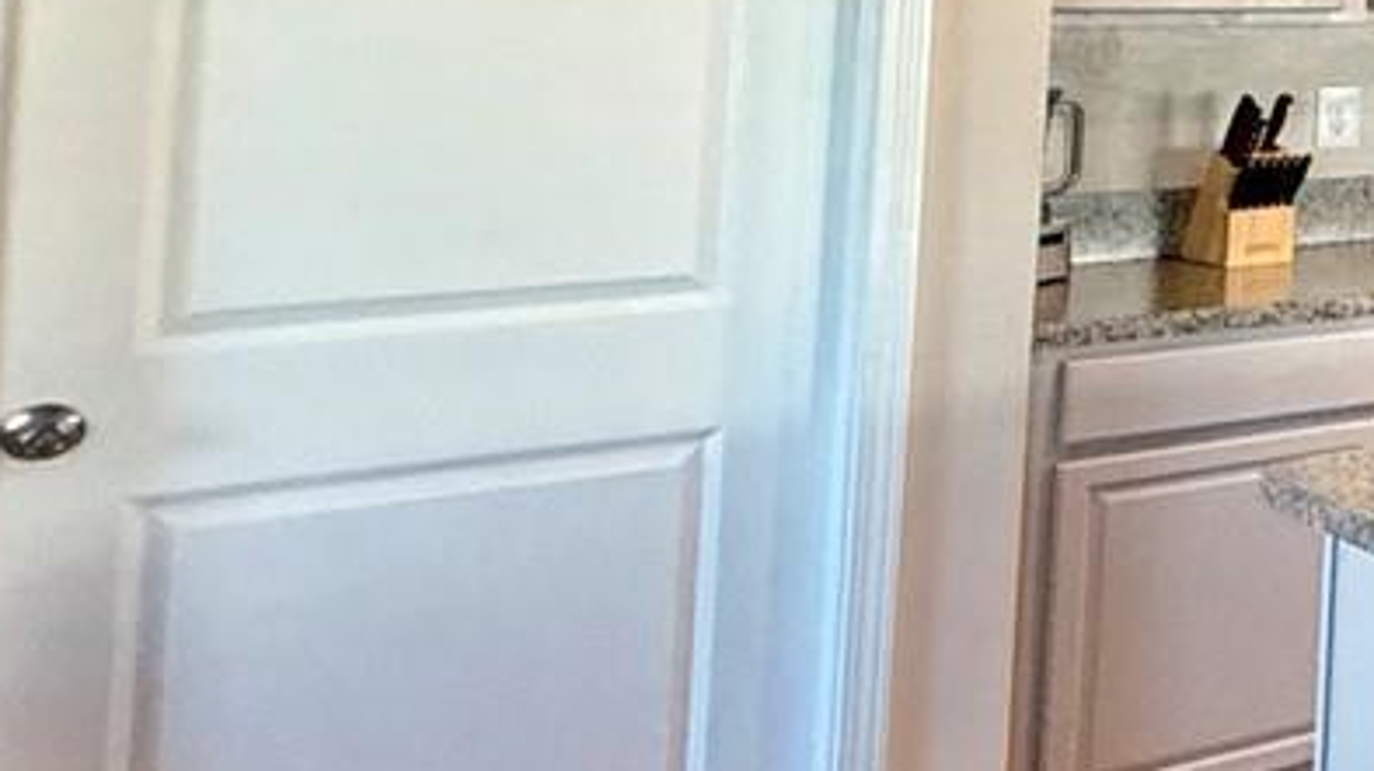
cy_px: -133
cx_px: 2758
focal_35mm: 62
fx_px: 2257
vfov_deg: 18.4
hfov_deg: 19.2
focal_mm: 2.22
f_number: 2.2
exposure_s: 1/60
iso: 250
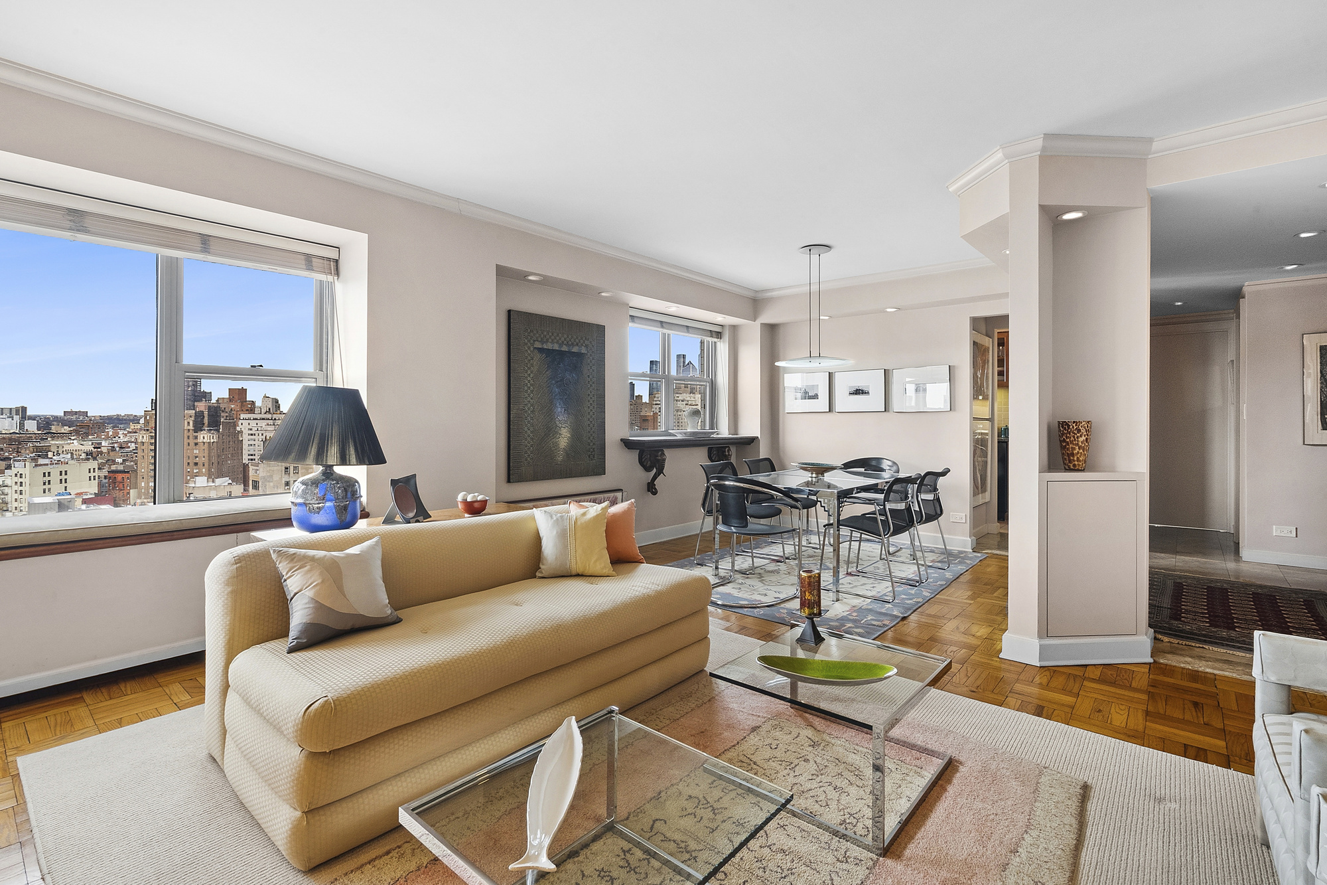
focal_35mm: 16
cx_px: 664
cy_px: 442
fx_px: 590
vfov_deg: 73.7
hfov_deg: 96.7
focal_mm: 16
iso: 1600
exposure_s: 1/13
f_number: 16
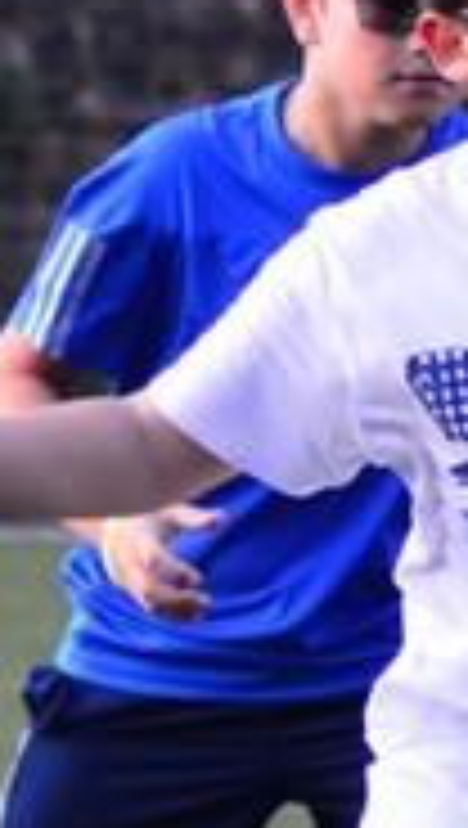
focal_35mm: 1179
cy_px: 605
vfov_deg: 1.8
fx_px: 25913
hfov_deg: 1.0
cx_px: 504
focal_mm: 135
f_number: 4.2
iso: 1600
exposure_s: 1/640
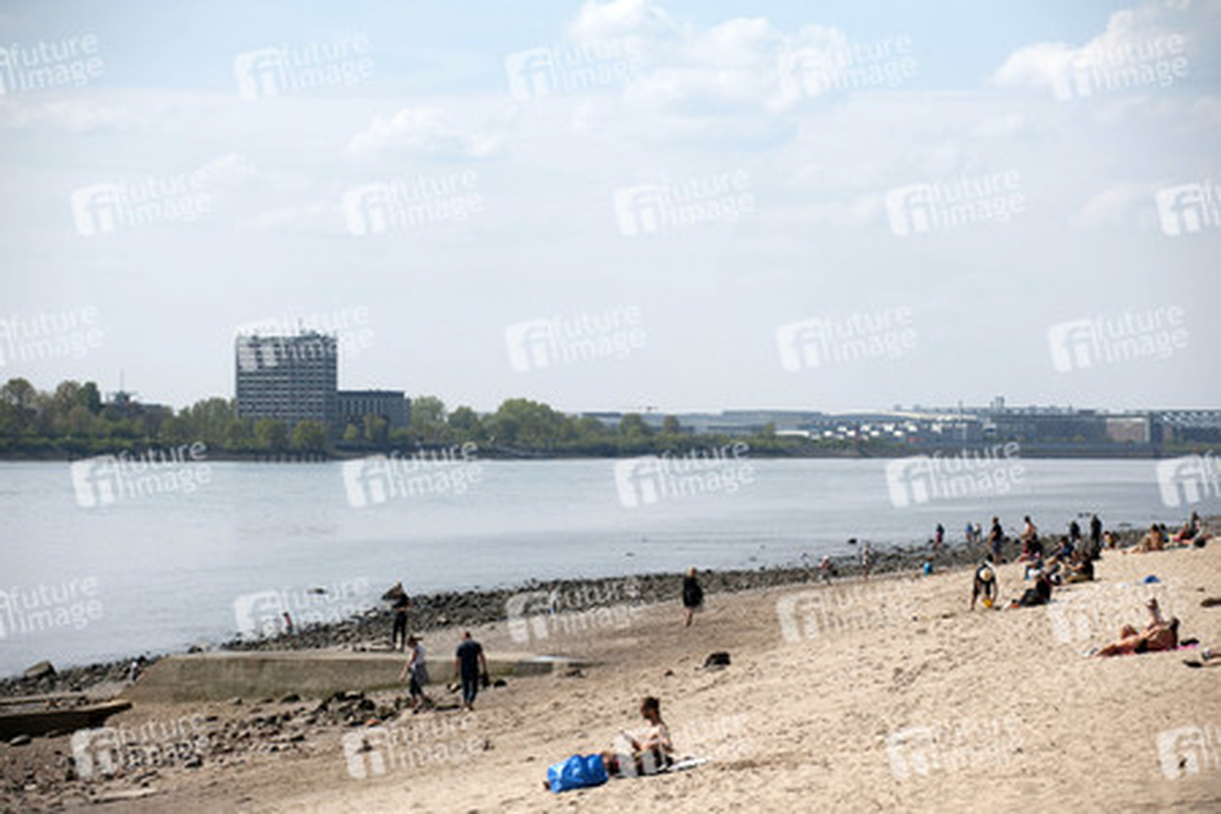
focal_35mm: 135
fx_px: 4578
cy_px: 407
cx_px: 610
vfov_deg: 10.2
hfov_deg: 15.2
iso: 250
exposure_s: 1/3200
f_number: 6.3
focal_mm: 135
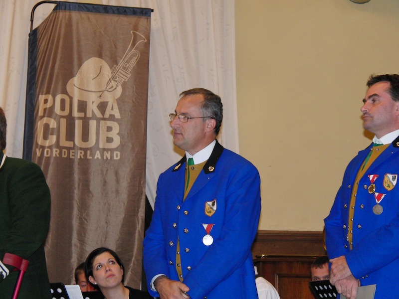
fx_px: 1233
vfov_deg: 13.8
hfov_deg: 18.4
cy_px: 150
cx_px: 200
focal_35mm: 107
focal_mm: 21.8
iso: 400
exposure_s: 1/60
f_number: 3
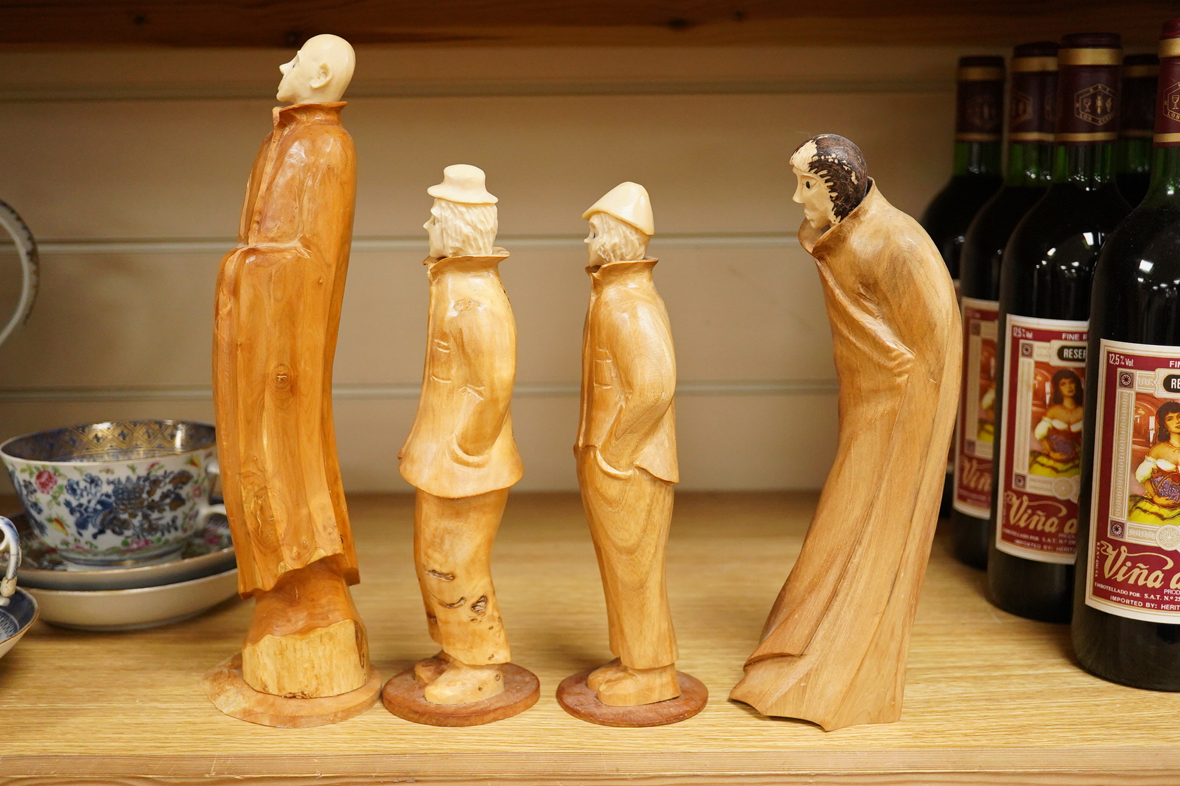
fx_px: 1475
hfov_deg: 43.6
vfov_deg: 29.9
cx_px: 590
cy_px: 393
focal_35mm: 45
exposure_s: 1/320
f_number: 3.5
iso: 2500
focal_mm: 30
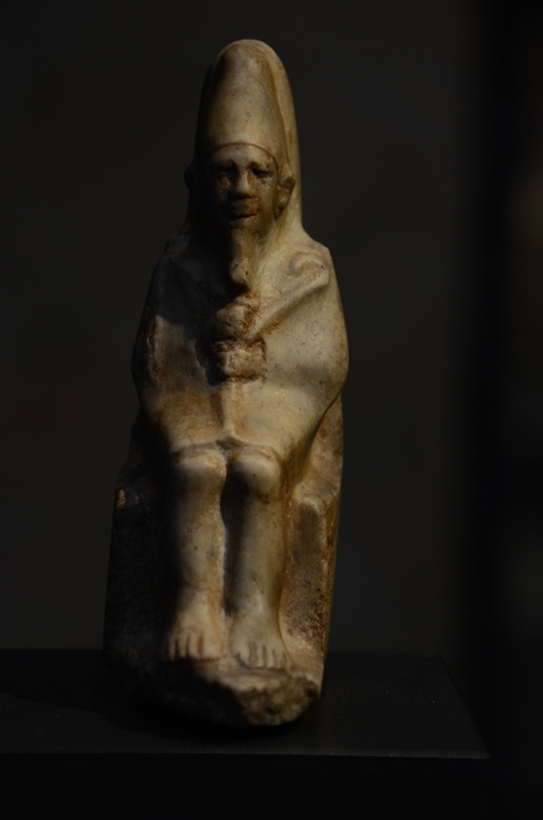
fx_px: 3408
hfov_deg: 9.1
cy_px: 410
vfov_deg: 13.7
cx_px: 272
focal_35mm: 150
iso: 640
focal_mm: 100
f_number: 5.6
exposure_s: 1/80
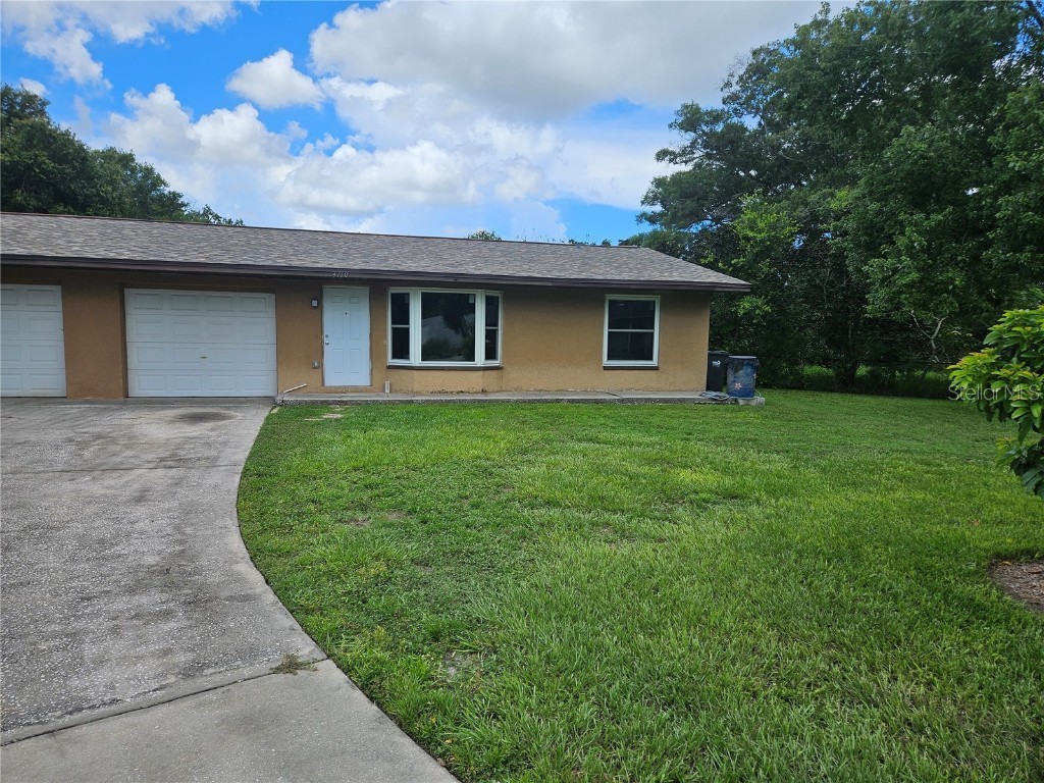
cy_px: 392
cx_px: 522
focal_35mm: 23
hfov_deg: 73.9
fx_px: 694
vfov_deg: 58.9
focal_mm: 5.4
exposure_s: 1/1915
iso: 25
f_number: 1.8
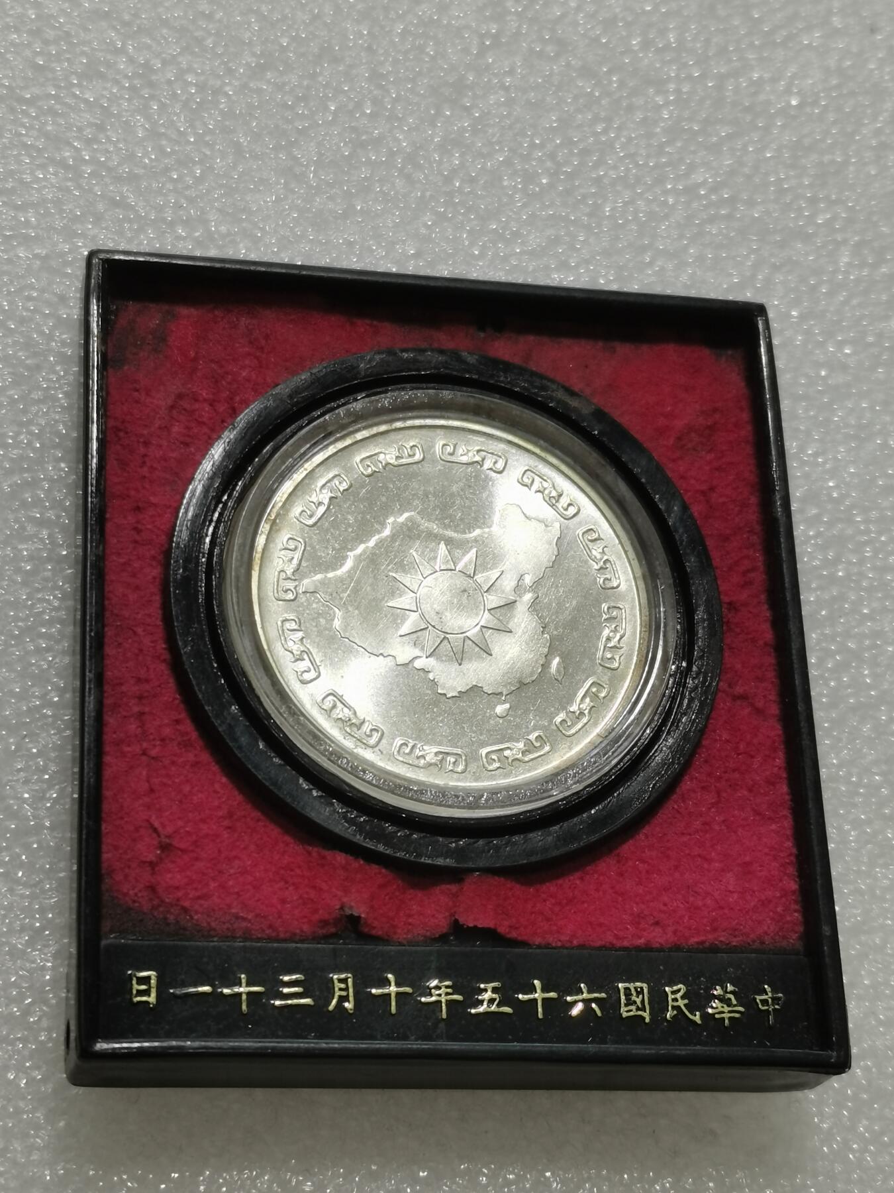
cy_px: 596
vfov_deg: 28.2
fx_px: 2376
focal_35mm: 69
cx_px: 447
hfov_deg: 21.3
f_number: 1.8
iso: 50
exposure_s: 1/100
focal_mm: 5.58
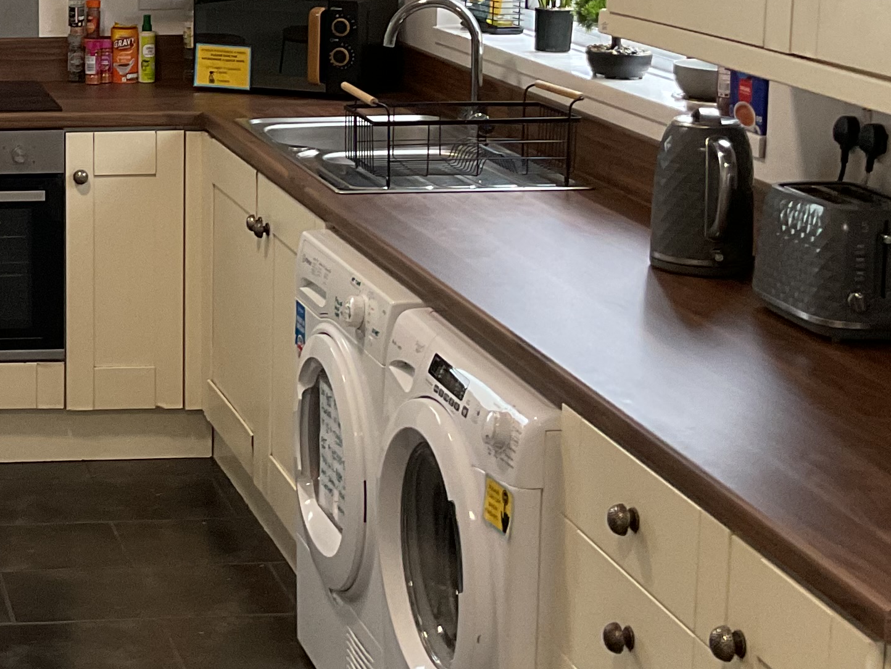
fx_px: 2085
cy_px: 115
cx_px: -126
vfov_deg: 18.0
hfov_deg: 22.5
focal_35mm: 81
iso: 100
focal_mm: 3
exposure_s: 1/50
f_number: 1.8
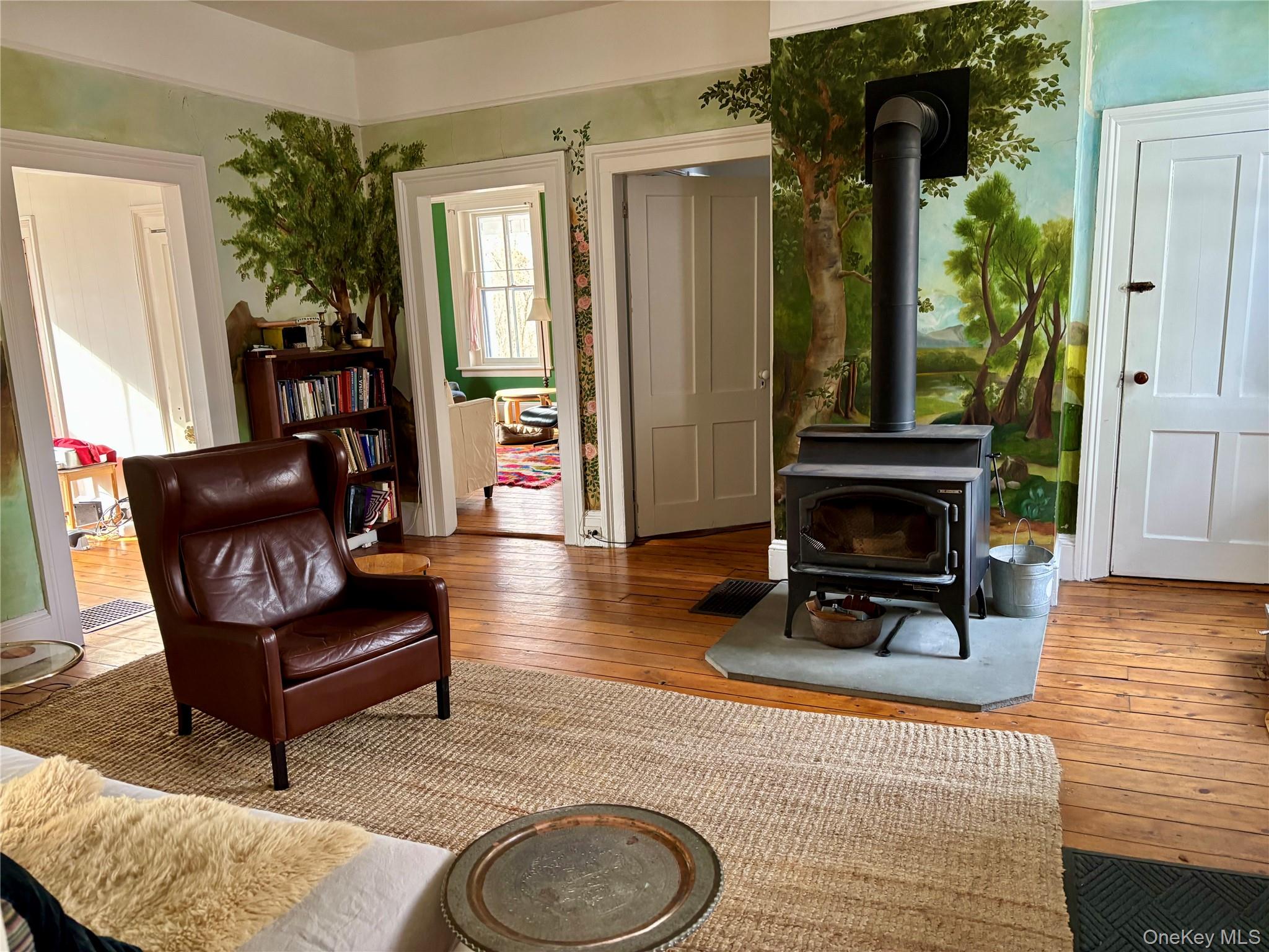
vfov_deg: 53.1
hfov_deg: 67.3
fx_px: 953
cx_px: 634
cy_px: 476
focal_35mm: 26
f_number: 1.6
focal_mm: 5.96
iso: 320
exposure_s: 1/60
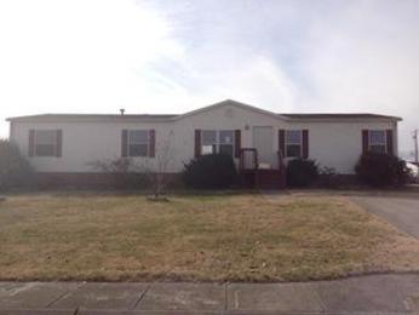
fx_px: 424
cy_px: 158
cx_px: 210
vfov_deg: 40.7
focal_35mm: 35
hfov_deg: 52.6
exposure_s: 1/2208
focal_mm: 4.28
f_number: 2.4
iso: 50
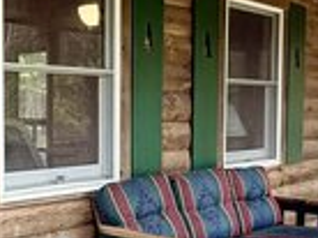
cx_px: 88
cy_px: 148
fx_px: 596
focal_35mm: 65
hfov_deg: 29.5
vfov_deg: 22.5
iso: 250
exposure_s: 1/99
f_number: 2.2
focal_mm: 2.22
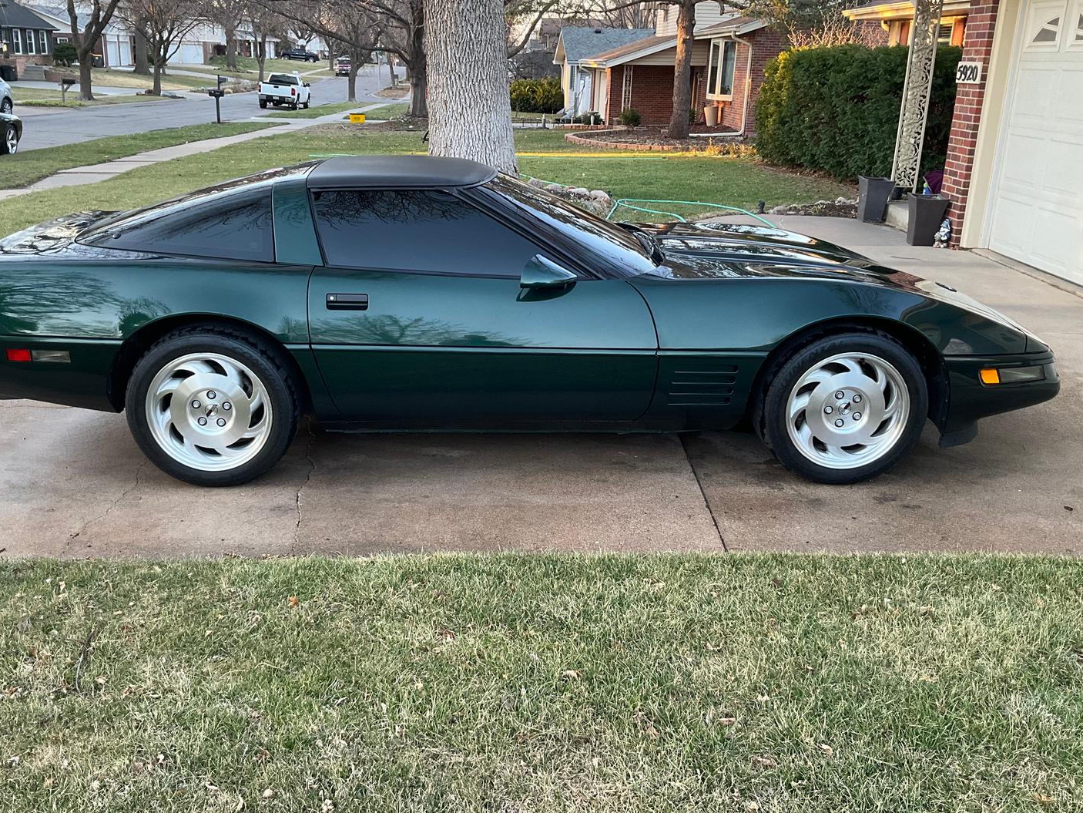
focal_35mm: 33
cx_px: 502
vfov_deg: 42.9
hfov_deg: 55.3
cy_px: 388
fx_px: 1033
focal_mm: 3
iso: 64
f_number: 1.8
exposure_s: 1/100
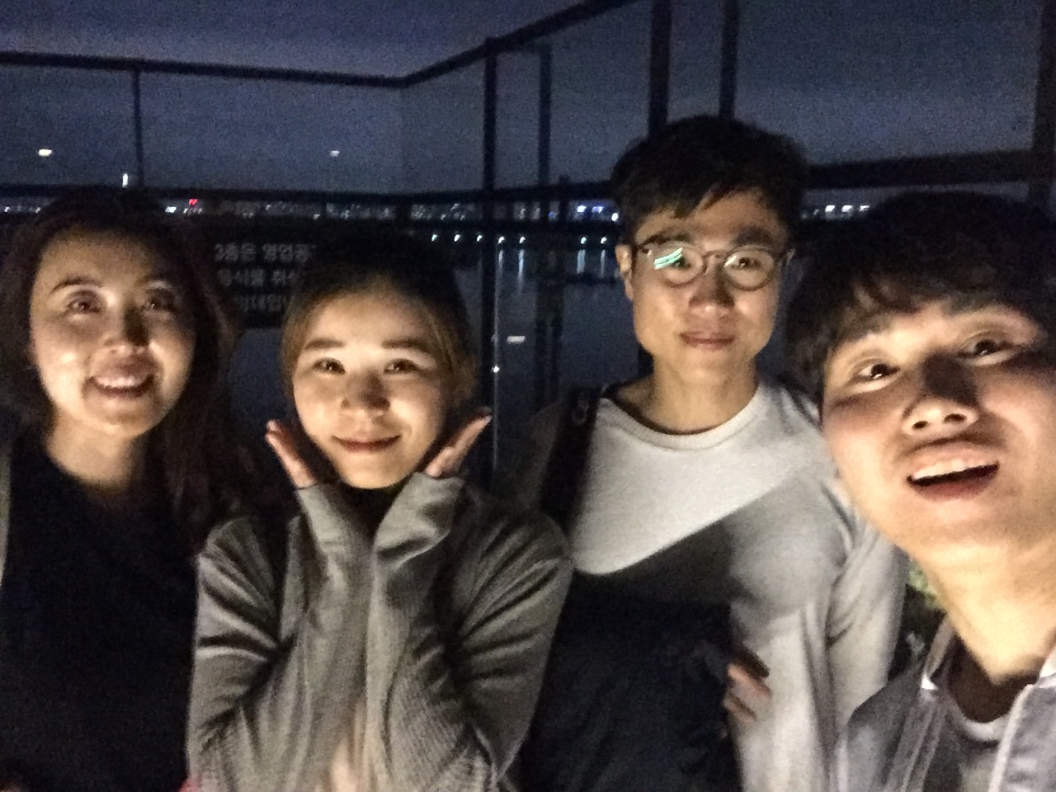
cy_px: 396
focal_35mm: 31
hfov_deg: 58.4
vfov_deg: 45.4
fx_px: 946
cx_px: 528
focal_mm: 2.65
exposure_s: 1/15
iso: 1600
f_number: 2.2
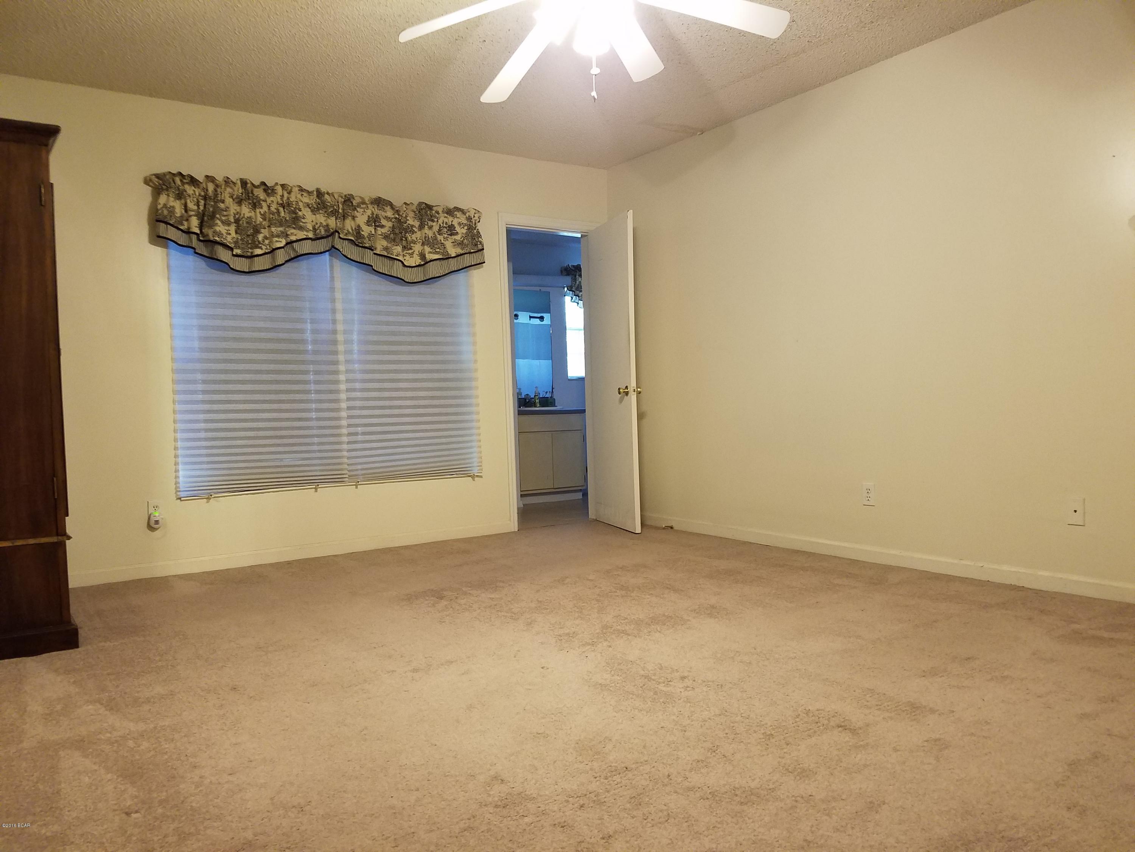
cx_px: 568
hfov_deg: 67.3
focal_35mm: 26
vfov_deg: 53.1
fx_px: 852
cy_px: 426
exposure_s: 1/24
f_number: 1.7
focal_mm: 4.2
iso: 160
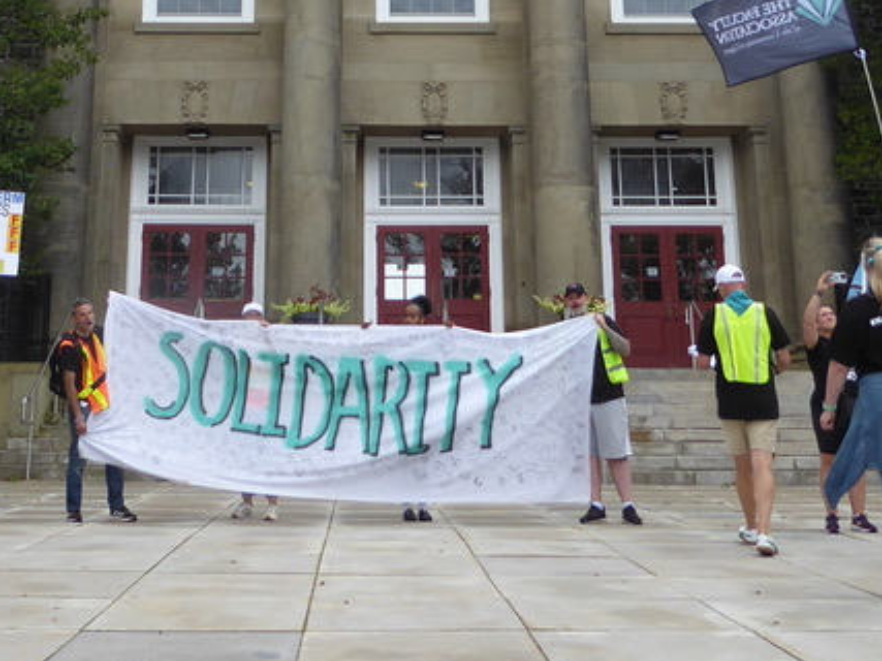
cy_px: -52
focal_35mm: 60
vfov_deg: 23.1
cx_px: 324
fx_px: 1528
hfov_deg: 32.0
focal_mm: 4.3
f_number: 3.3
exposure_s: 1/320
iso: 80
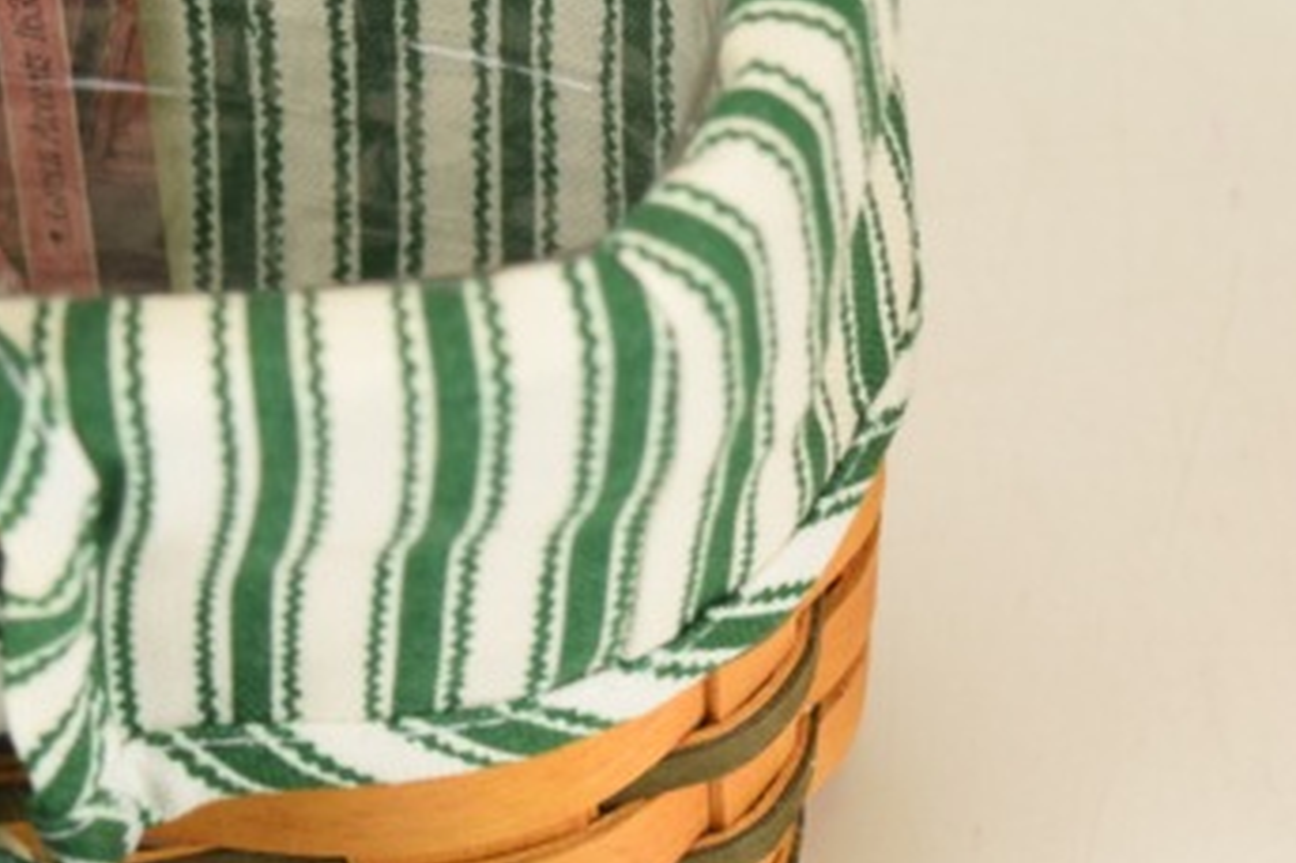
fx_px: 7069
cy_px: -32
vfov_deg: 7.0
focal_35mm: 196
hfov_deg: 10.5
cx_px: 720
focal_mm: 45
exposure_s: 1/125
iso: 800
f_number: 5
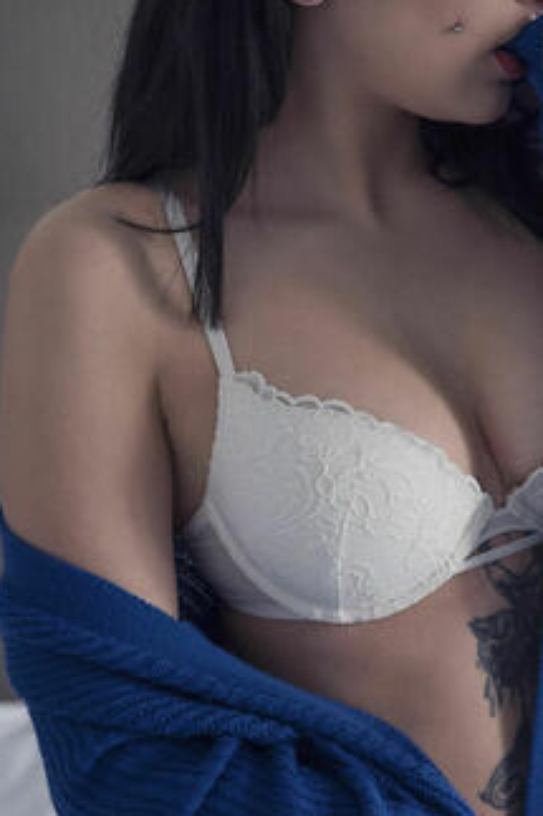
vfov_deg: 15.8
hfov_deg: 10.5
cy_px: 505
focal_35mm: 130
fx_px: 2944
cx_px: 414
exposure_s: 1/100
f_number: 4
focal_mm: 70
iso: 800
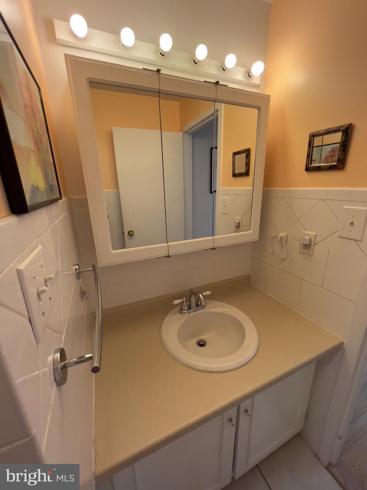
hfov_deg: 89.9
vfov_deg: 106.2
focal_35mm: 13
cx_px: 184
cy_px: 245
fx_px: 184
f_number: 1.8
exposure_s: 1/120
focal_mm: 1.57
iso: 160
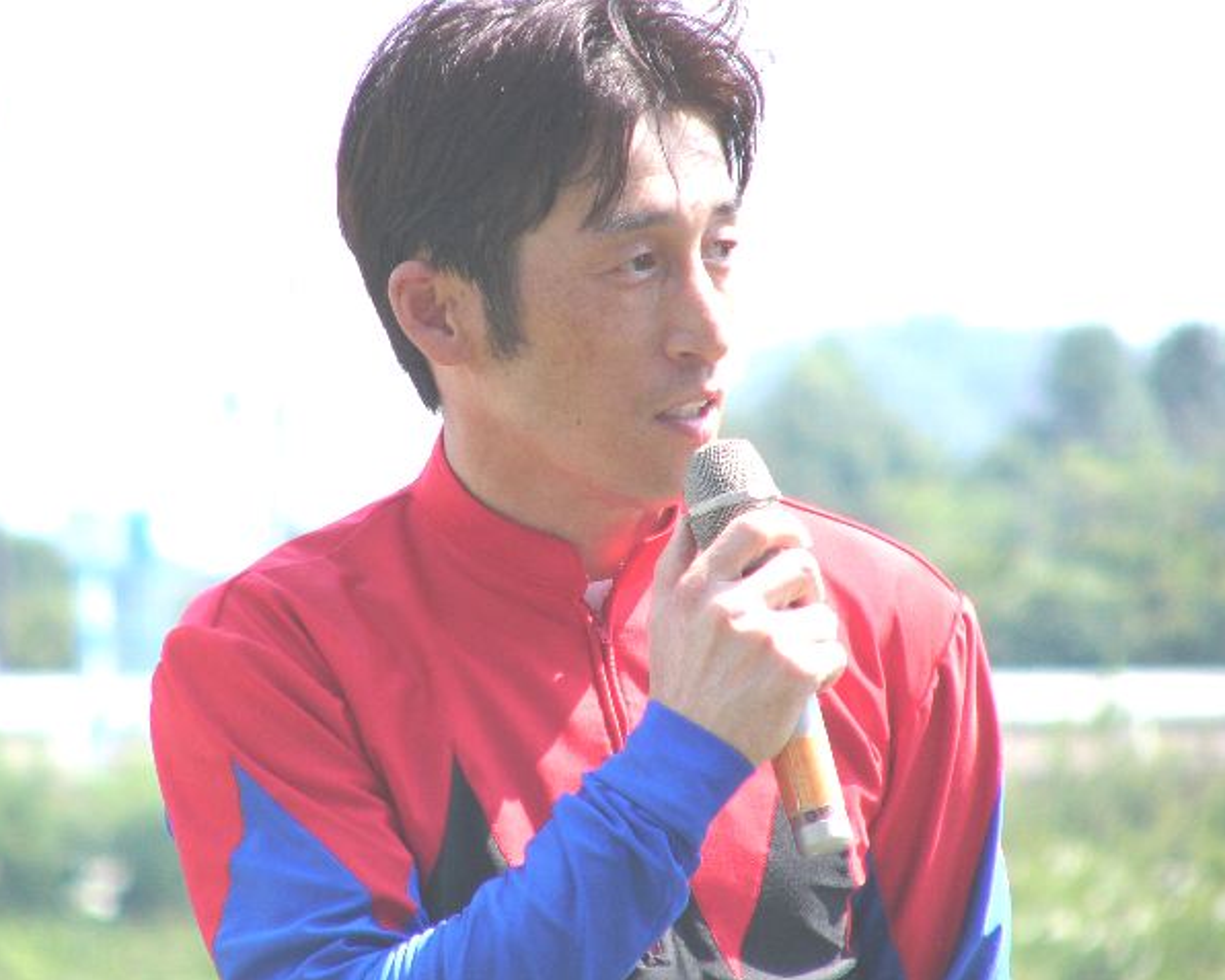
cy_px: 491
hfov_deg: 4.4
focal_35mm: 438
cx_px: 569
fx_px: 15882
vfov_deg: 3.5
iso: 50
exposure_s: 1/500
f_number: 6.5
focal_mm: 69.6
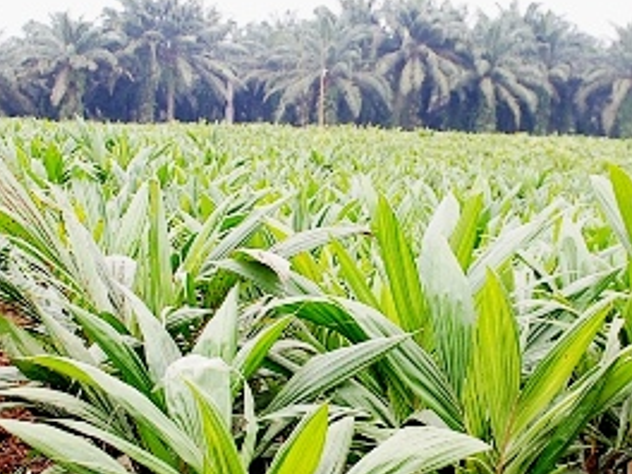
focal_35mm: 77
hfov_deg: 25.3
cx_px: 366
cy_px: 282
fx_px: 1406
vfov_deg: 19.1
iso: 200
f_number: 6.3
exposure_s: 1/160
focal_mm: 22
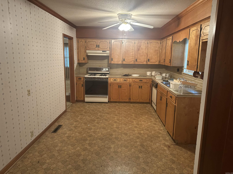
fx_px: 162
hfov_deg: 71.6
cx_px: 116
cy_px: 87
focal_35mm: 24
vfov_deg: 56.8
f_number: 1.78
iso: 400
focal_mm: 6.86
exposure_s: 1/60
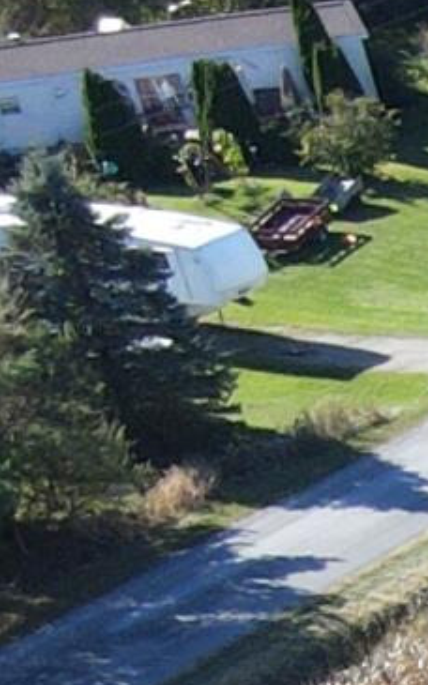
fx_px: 3902
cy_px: 1967
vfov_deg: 8.6
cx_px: 2514
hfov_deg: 4.7
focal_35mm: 209
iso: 120
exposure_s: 1/15
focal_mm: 4.5
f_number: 2.8
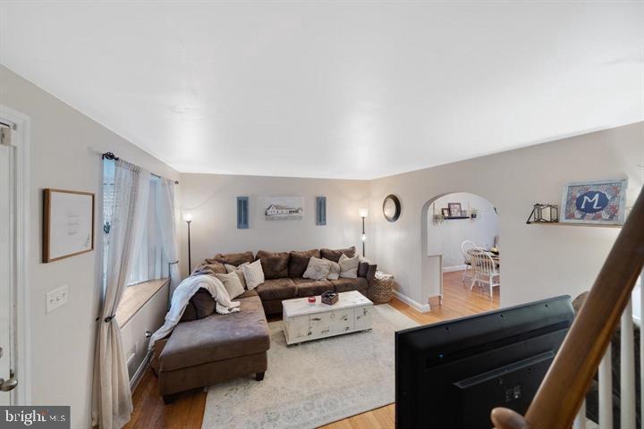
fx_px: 215
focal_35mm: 12
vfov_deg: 90.0
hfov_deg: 112.6
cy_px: 214
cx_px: 322
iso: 500
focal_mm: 12
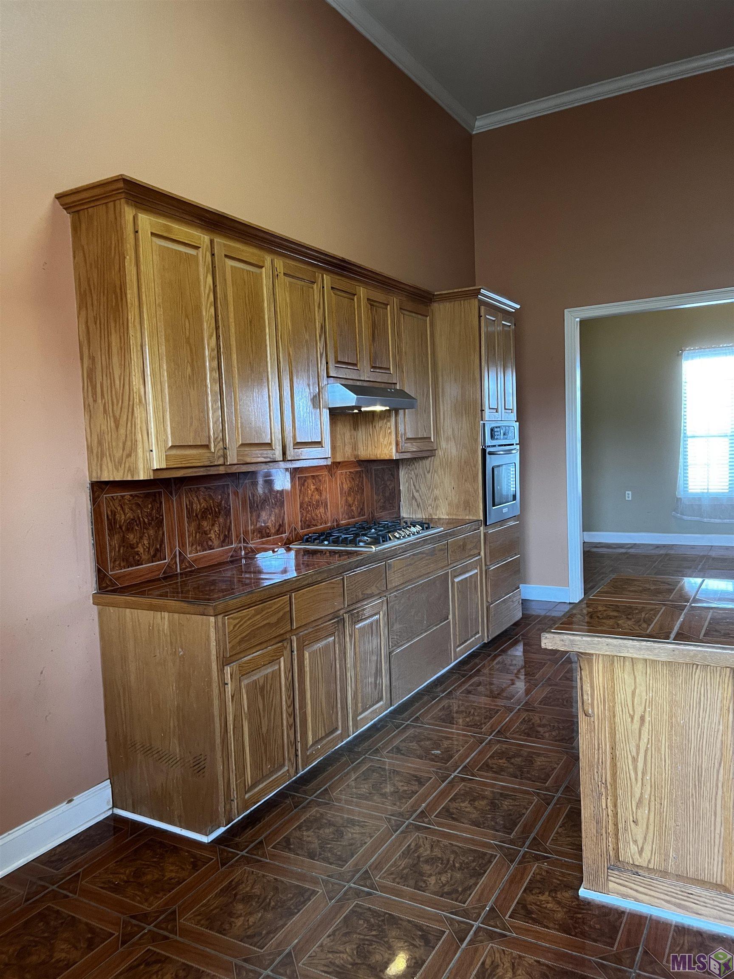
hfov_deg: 53.1
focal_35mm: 26
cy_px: 490
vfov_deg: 67.3
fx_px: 735
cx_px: 367
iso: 320
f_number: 1.5
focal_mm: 5.7
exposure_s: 1/60
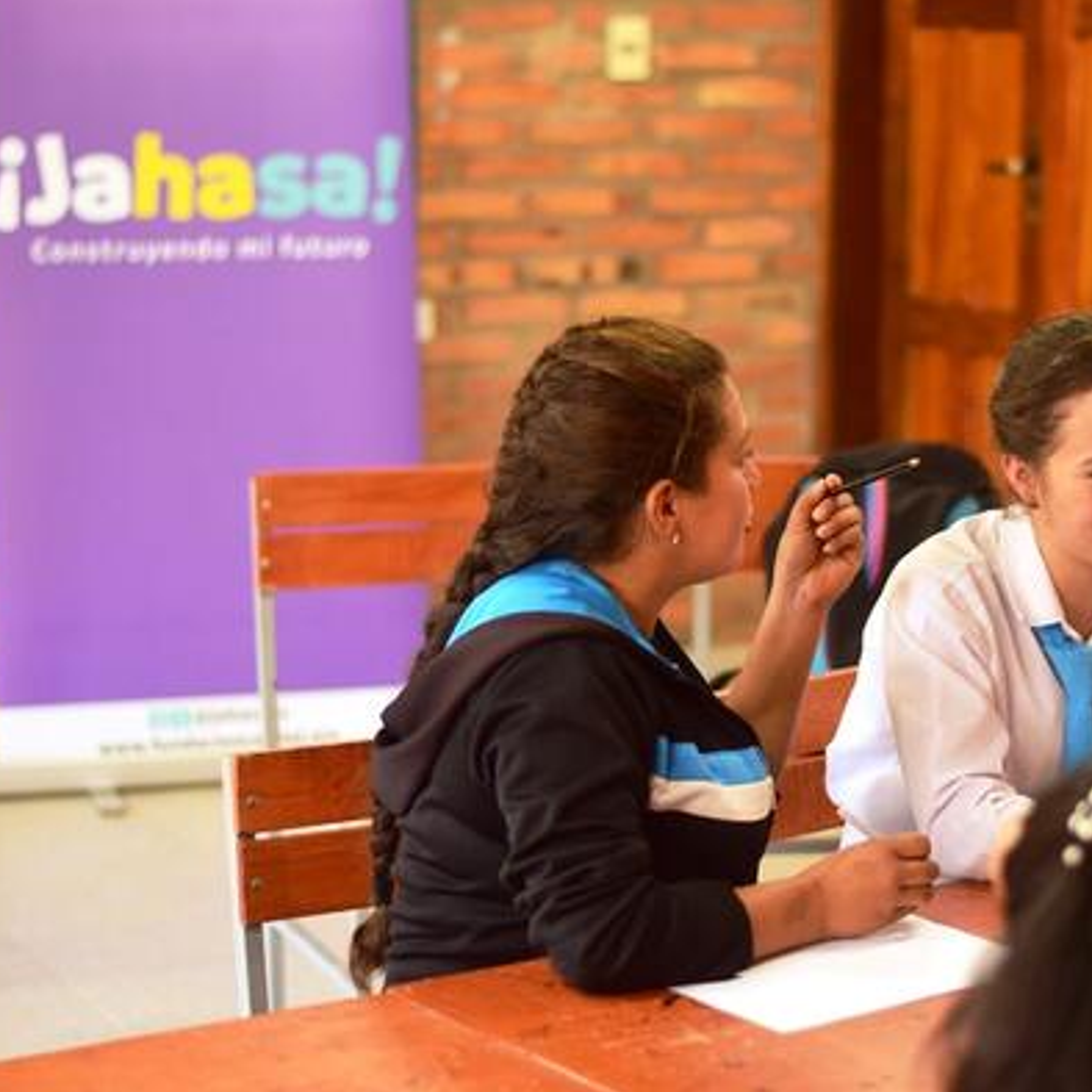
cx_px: 710
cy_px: 543
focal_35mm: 97
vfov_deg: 17.9
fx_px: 3462
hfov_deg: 17.9
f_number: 1.8
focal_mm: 50
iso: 400
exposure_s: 1/80
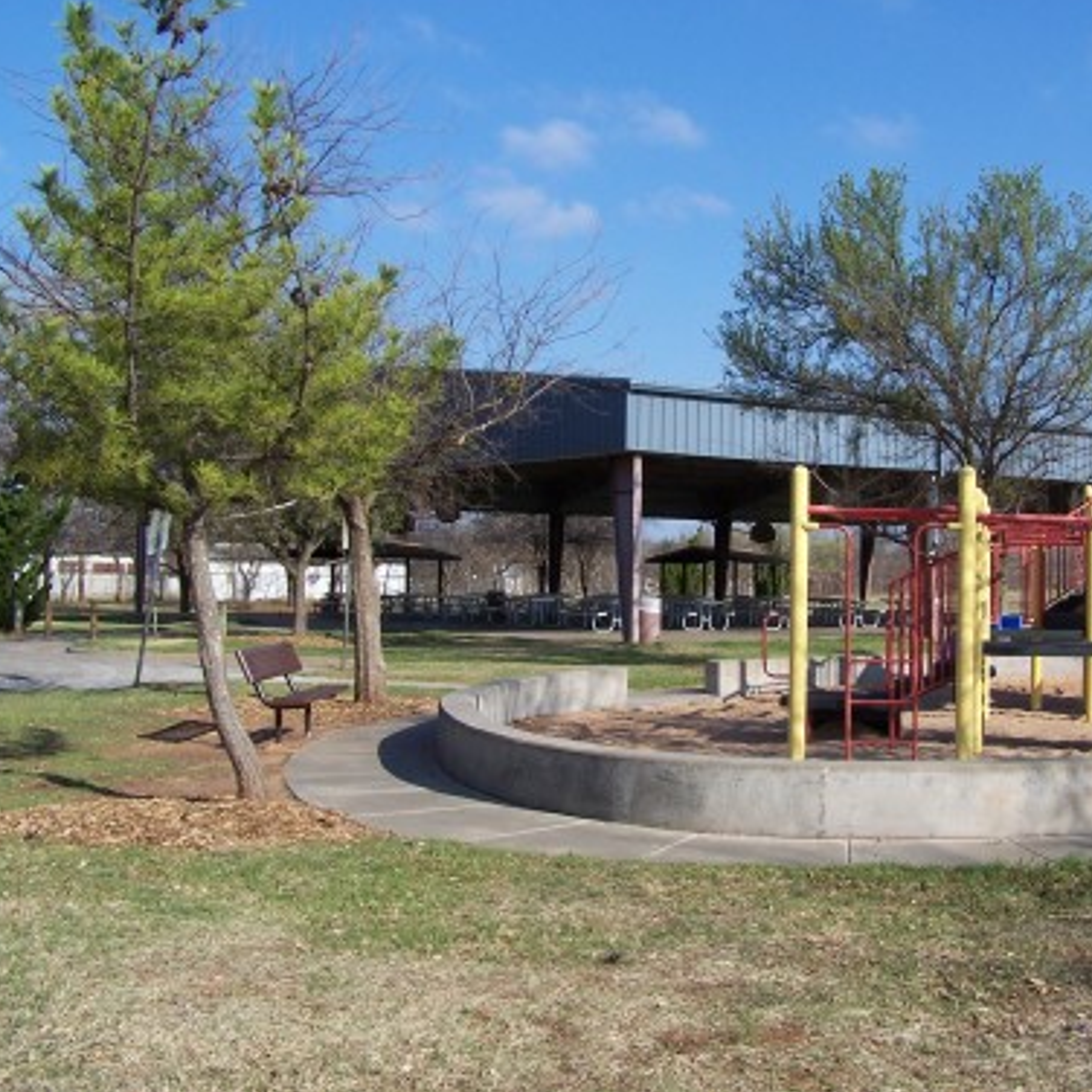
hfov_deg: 36.5
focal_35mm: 46
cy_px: 534
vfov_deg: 36.8
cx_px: 701
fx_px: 1642
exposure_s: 1/750
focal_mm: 6.3
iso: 80
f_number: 4
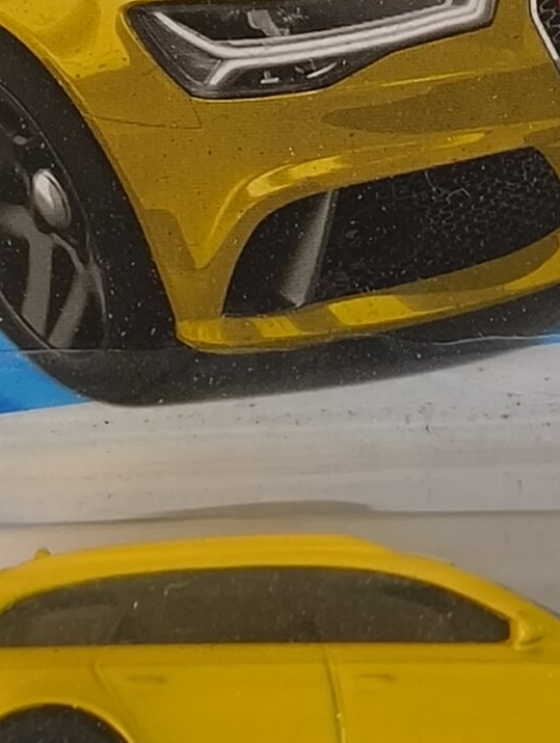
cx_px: 331
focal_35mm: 179
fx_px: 3848
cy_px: -100
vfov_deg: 10.9
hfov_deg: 8.3
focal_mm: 5.56
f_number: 1.87
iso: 573
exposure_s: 1/100
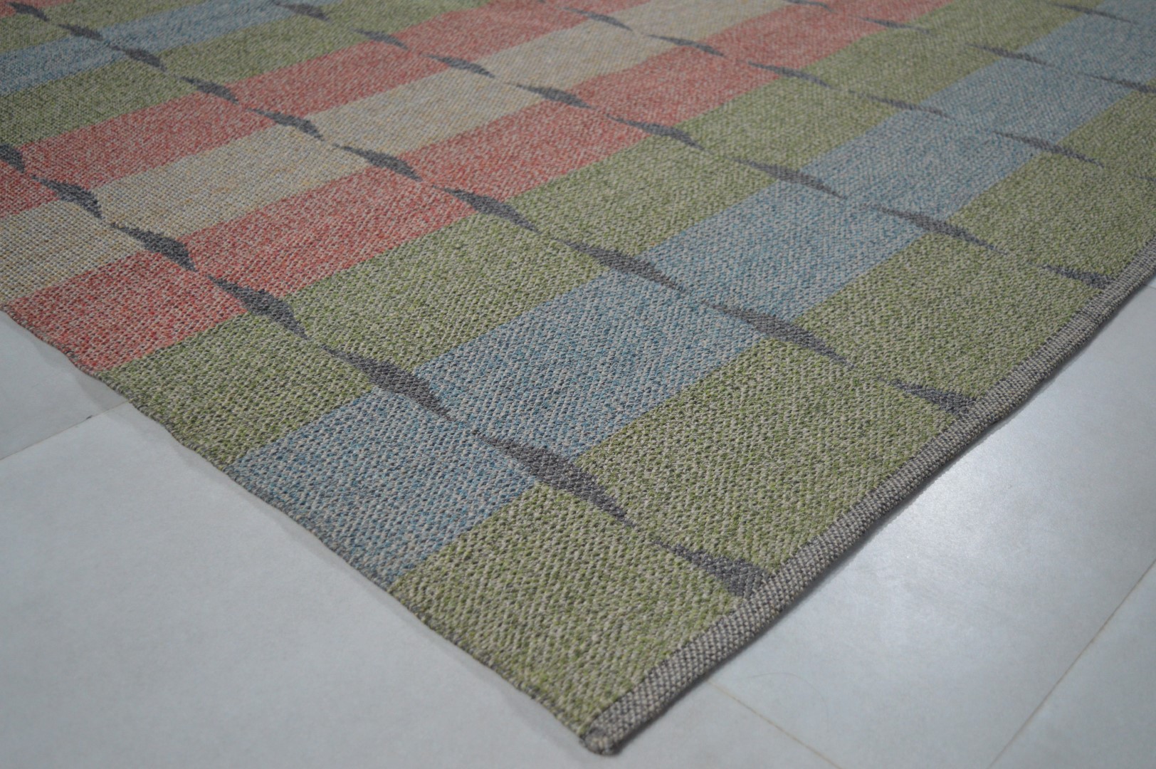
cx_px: 578
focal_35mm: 38
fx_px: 1203
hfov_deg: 51.3
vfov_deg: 35.4
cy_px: 384
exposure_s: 1/60
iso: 1100
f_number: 4
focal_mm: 25
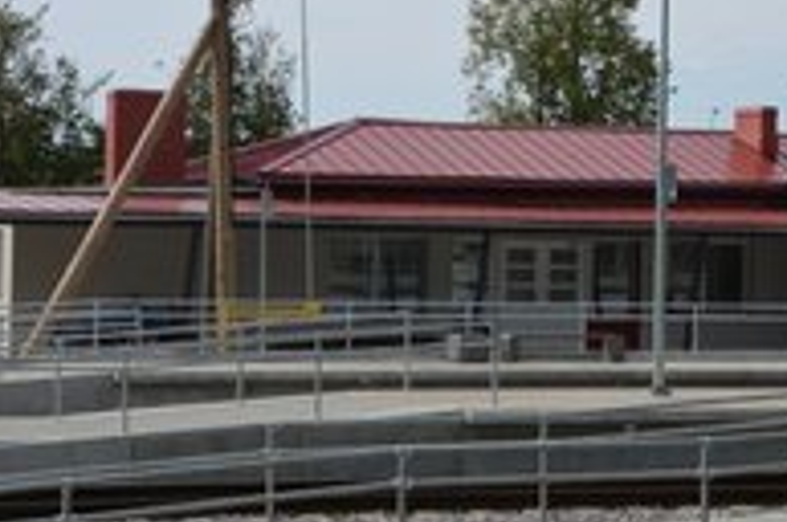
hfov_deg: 14.6
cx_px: 518
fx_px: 3056
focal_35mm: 140
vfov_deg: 9.8
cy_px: 181
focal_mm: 45
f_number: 9
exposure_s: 1/320
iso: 100
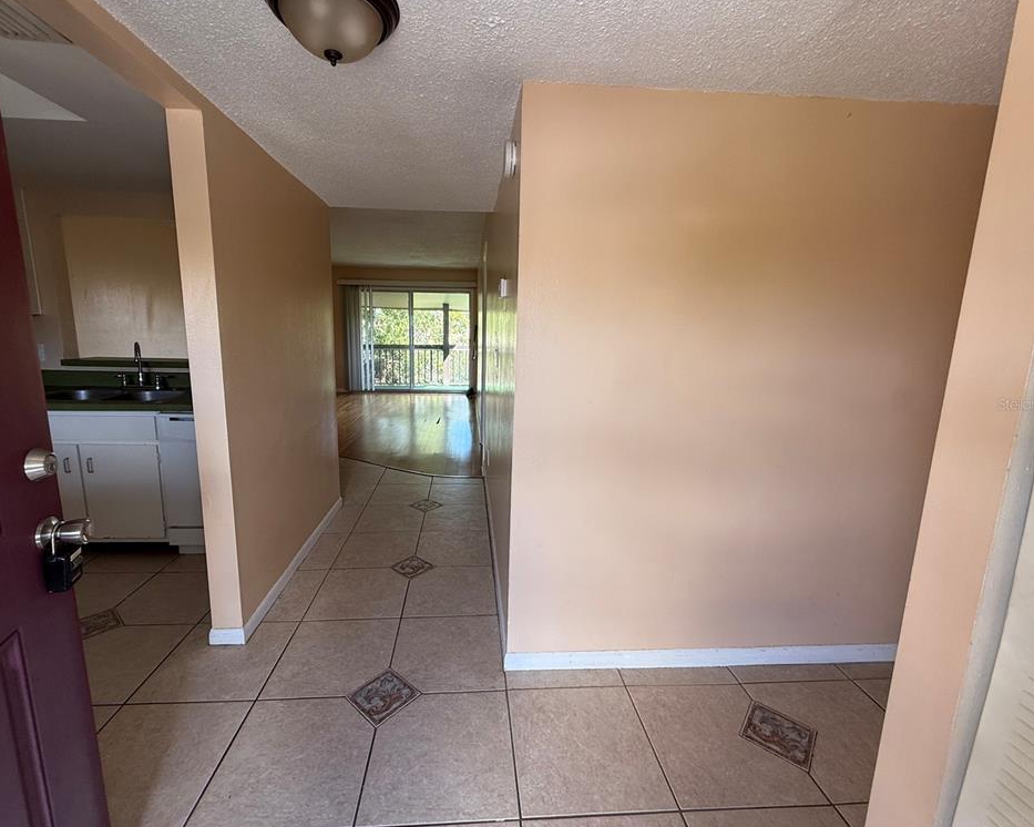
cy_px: 404
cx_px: 498
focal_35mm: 15
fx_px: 459
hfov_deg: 96.8
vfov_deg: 84.0
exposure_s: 1/99
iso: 80
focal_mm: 2.22
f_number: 2.2
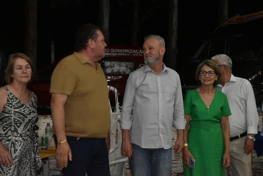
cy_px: 88
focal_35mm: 54
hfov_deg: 36.8
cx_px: 132
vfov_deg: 25.1
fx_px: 395
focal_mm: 36
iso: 5000
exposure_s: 1/80
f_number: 5
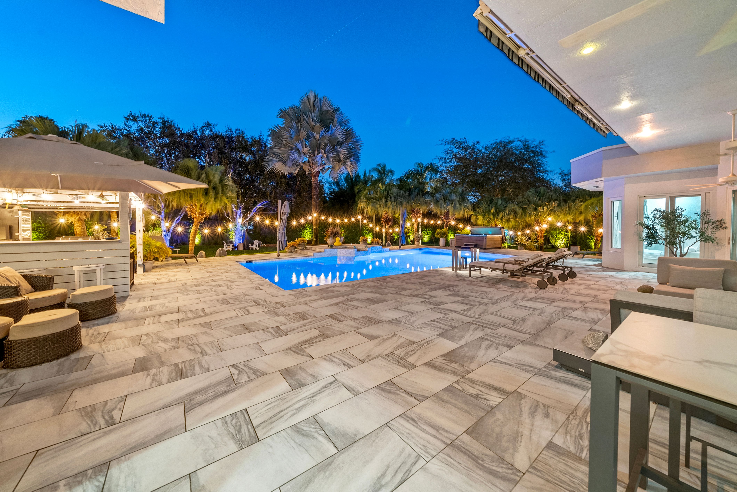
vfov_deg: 90.1
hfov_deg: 112.6
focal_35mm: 12
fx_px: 246
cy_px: 246
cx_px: 368
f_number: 8
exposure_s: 8
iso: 1000
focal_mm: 12
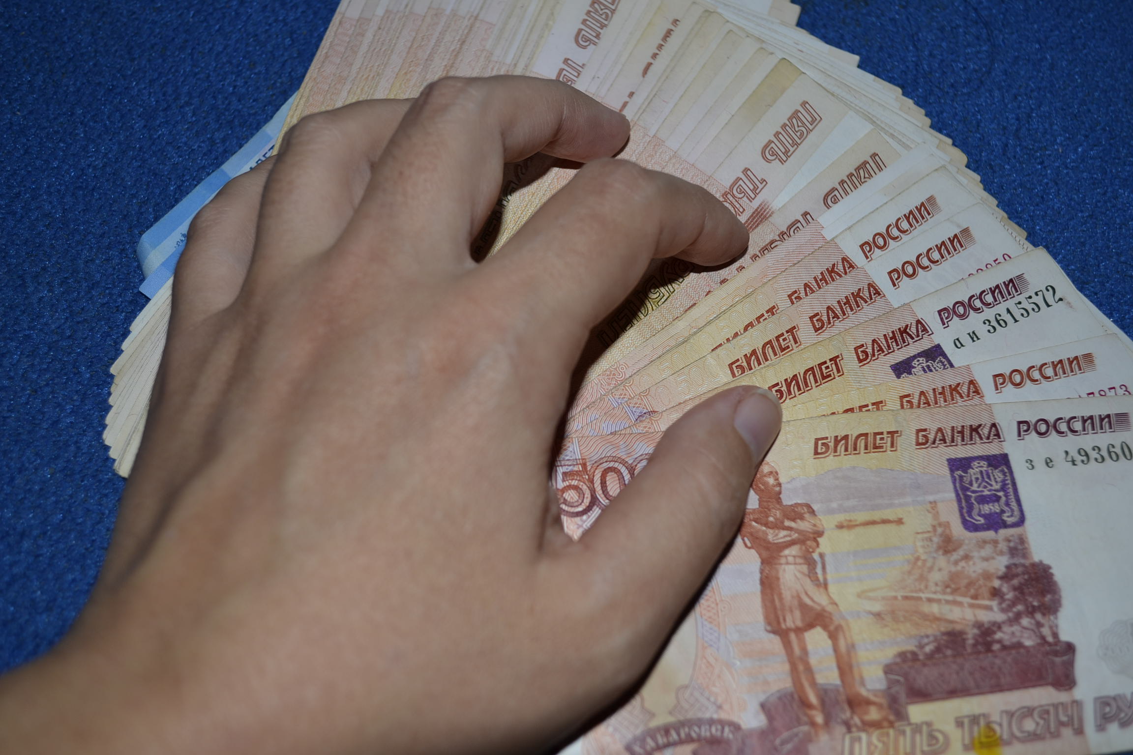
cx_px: 566
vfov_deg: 36.9
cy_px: 378
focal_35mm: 36
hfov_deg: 53.1
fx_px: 1133
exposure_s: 1/60
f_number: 4
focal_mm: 24
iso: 140
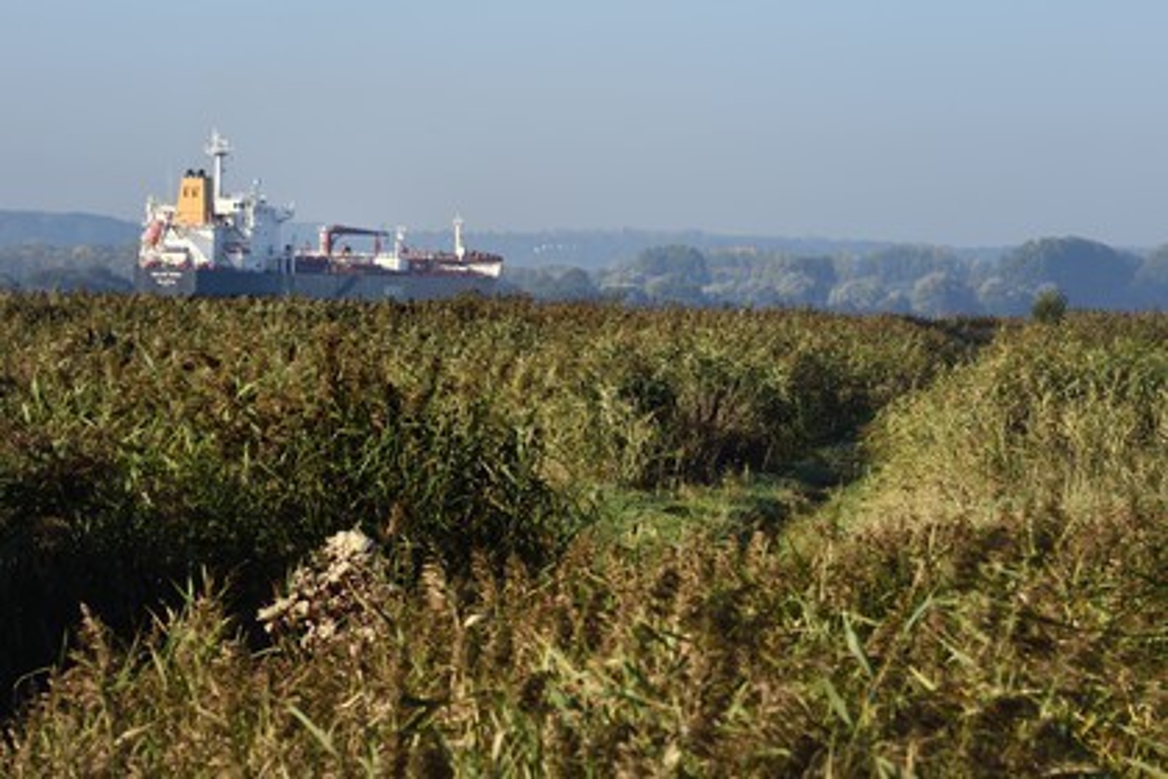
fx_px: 6488
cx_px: 584
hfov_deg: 10.3
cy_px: 390
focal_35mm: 200
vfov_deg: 6.9
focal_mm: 200
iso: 200
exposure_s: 1/125
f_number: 14
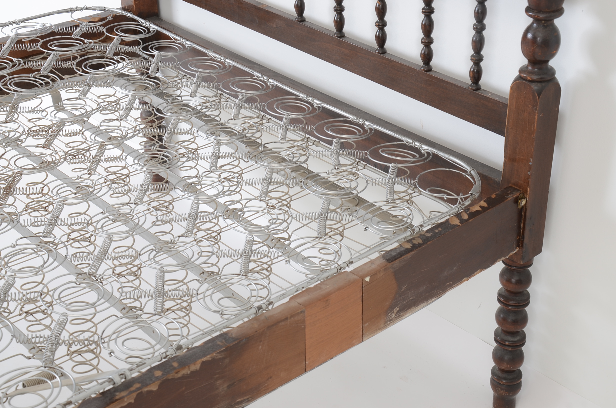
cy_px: 204
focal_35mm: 63
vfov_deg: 21.5
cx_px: 308
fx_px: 1076
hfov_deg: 32.0
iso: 125
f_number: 10
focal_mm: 42
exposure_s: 1/125
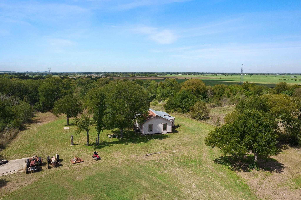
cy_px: 100
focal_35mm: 22
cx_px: 150
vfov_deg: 57.2
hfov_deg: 78.6
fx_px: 184
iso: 110
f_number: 2.8
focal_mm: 8.38
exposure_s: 1/2500
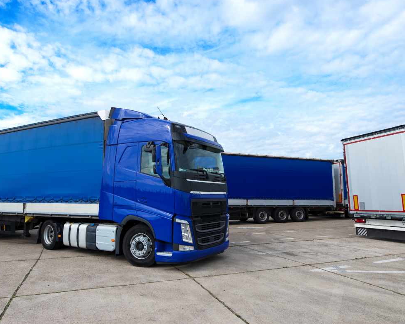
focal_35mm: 23
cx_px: 183
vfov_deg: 60.9
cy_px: 163
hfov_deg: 72.4
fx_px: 276
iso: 320
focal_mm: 20
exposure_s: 1/640
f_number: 9
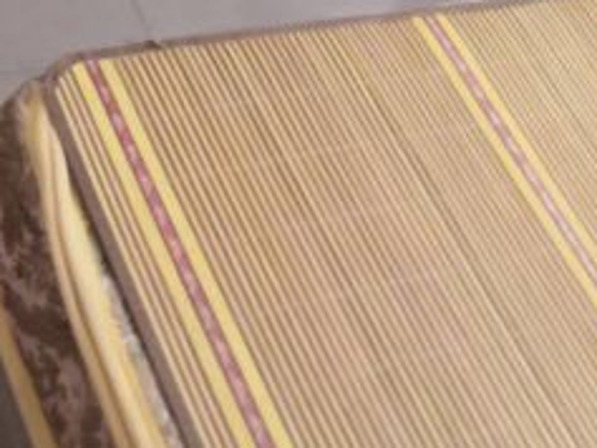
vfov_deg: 15.0
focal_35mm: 91
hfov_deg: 20.3
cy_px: -232
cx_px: -101
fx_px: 1570
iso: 640
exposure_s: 1/33.3
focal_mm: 3.95
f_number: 1.8
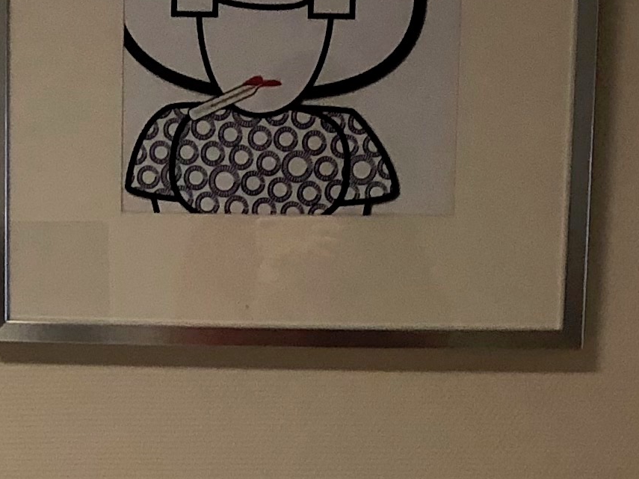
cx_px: 163
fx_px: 2436
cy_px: 558
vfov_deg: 11.0
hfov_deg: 14.9
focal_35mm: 132
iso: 100
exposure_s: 1/16
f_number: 1.8
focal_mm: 4
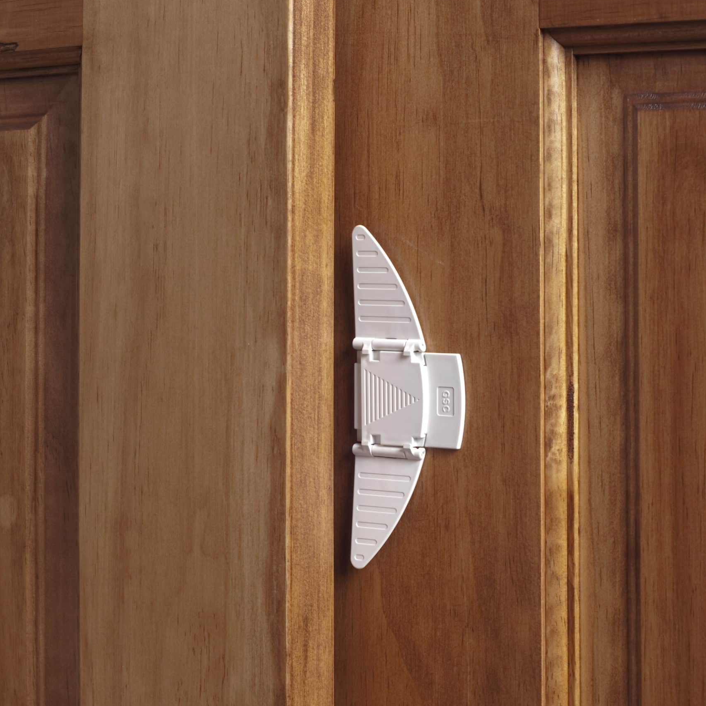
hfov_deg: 26.9
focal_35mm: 64
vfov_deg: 26.8
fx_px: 1477
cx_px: 353
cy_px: 446
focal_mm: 50
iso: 200
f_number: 11
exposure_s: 1/180
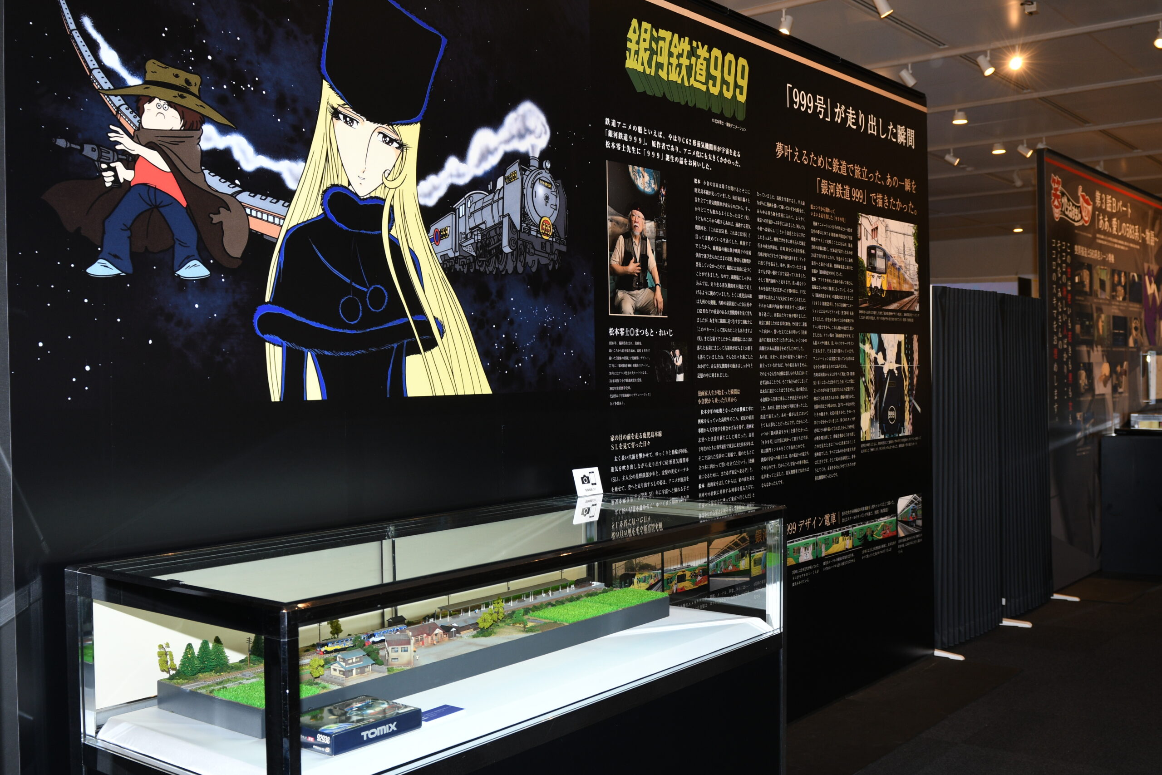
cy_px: 388
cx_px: 581
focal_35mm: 36
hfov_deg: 53.1
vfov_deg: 36.9
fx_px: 1162
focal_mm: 24
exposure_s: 1/80
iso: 400
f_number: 4.5
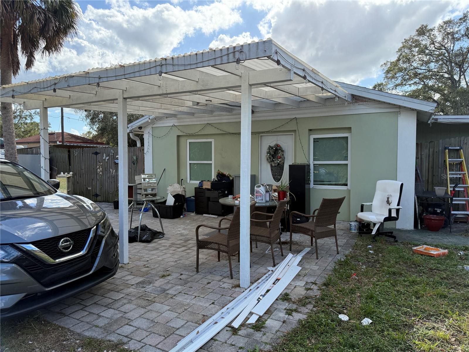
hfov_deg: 71.6
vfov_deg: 56.8
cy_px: 176
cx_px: 234
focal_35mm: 24
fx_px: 325
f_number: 1.78
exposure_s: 1/2525
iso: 100
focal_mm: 6.76
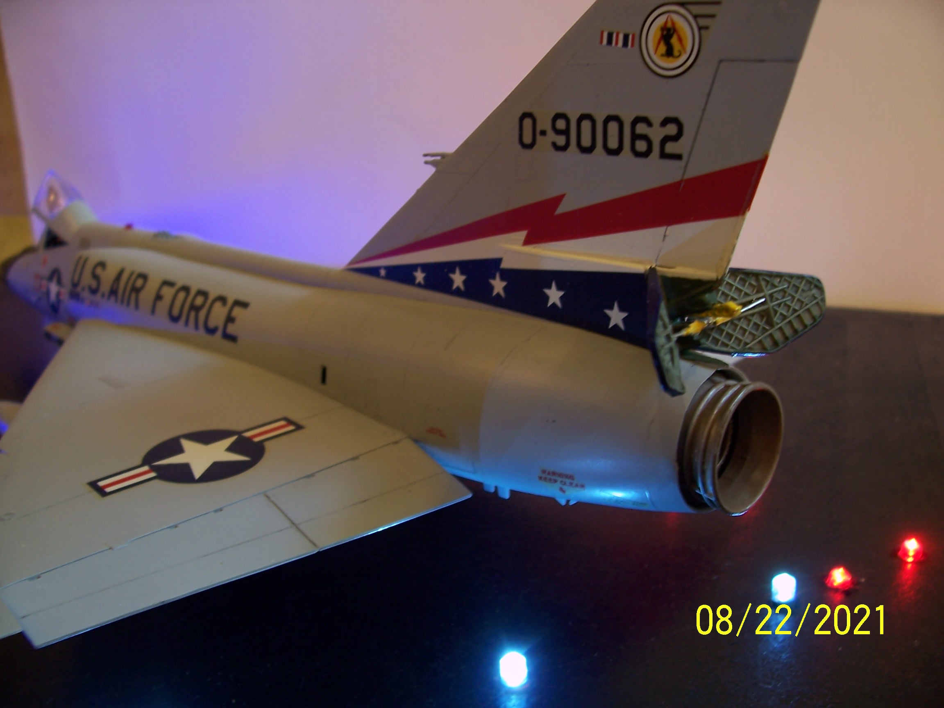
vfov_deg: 41.8
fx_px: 927
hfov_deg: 54.0
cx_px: 472
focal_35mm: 34
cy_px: 354
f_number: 2.7
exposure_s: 1/8
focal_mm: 5.6
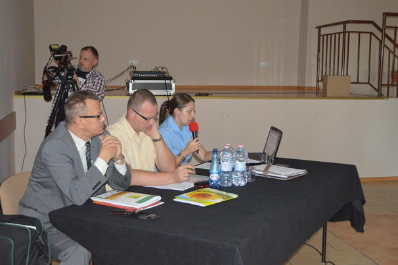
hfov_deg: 41.1
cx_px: 199
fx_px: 530
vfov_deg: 28.0
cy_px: 132
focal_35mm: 48
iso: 2500
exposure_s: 1/30
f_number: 4.8
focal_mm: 32
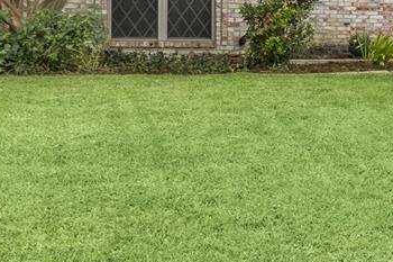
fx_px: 862
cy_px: 42
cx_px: 493
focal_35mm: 79
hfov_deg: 23.2
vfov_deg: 17.1
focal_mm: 18
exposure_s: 1/200
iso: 200
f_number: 11
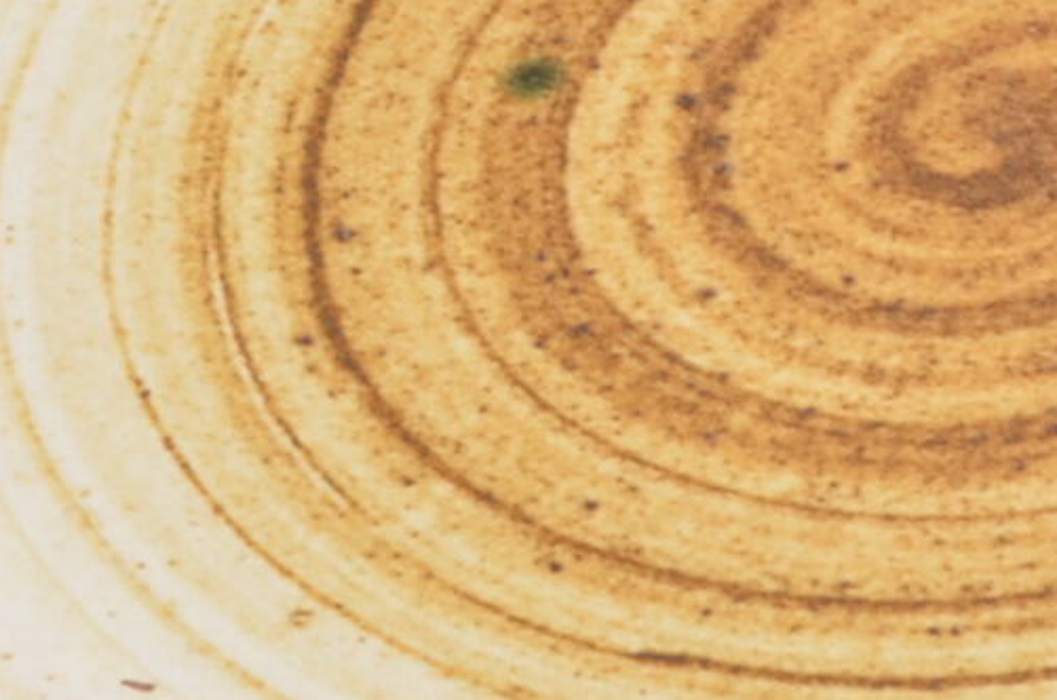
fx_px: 16206
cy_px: -1166
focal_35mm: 553
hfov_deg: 3.7
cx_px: 2766
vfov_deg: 2.5
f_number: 11
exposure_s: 1/125
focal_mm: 50
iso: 100
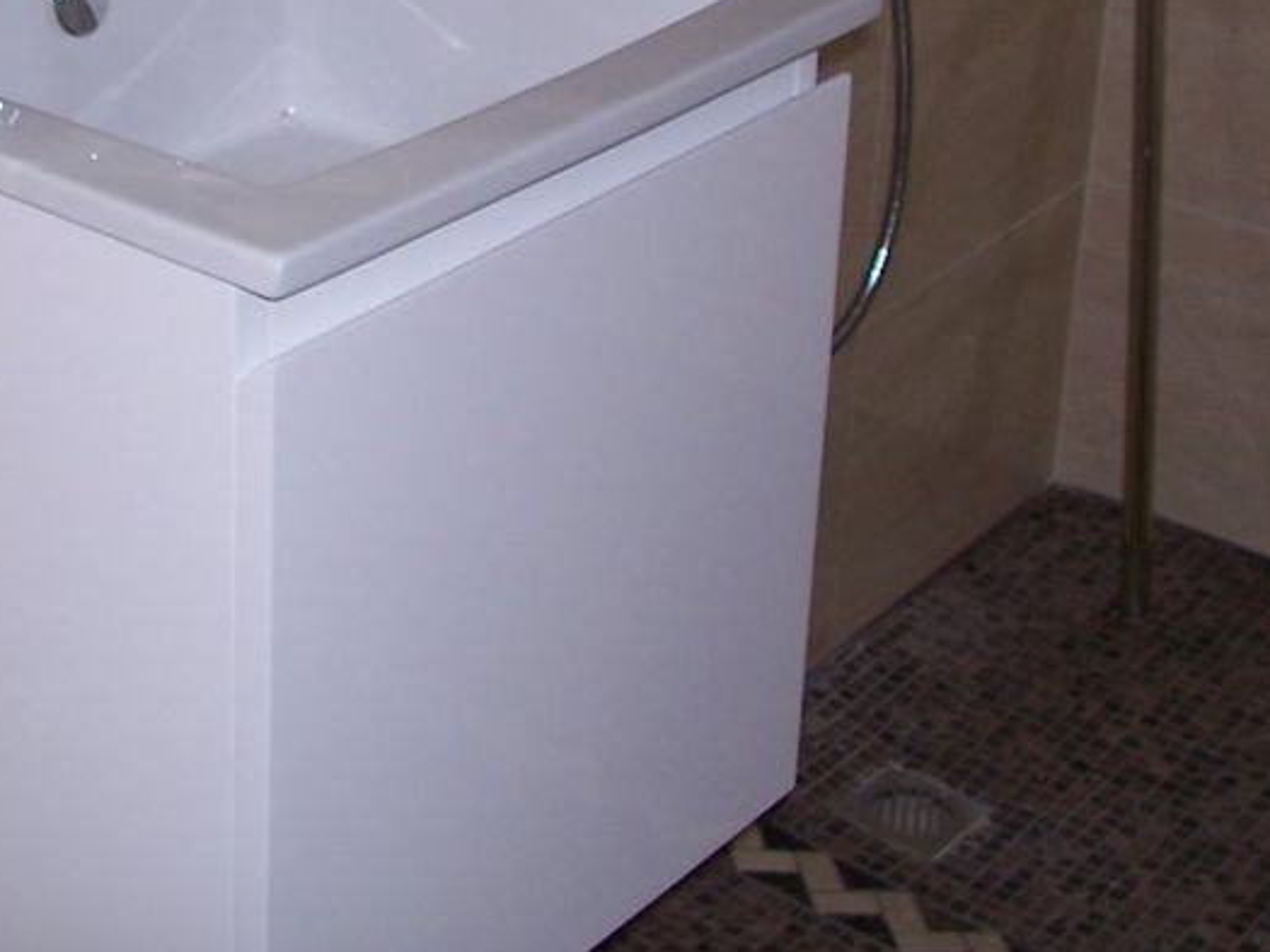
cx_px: 276
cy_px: -72
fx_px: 2862
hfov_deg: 24.7
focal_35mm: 78
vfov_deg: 18.3
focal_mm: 6
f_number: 2.8
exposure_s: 1/60
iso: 80
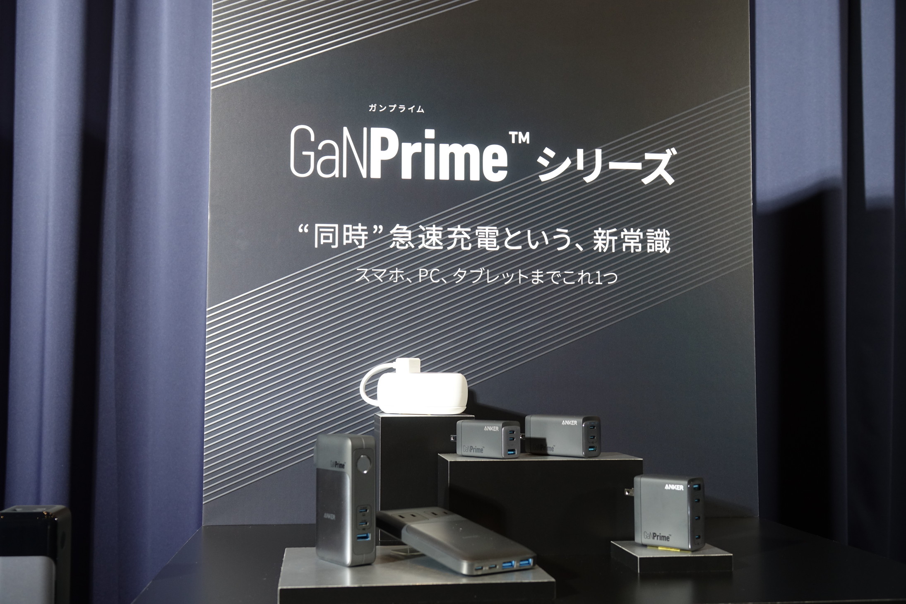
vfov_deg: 34.2
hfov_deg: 49.6
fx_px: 981
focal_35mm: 39
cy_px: 302
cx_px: 453
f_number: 3.2
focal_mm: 14.16
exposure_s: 1/40
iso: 200
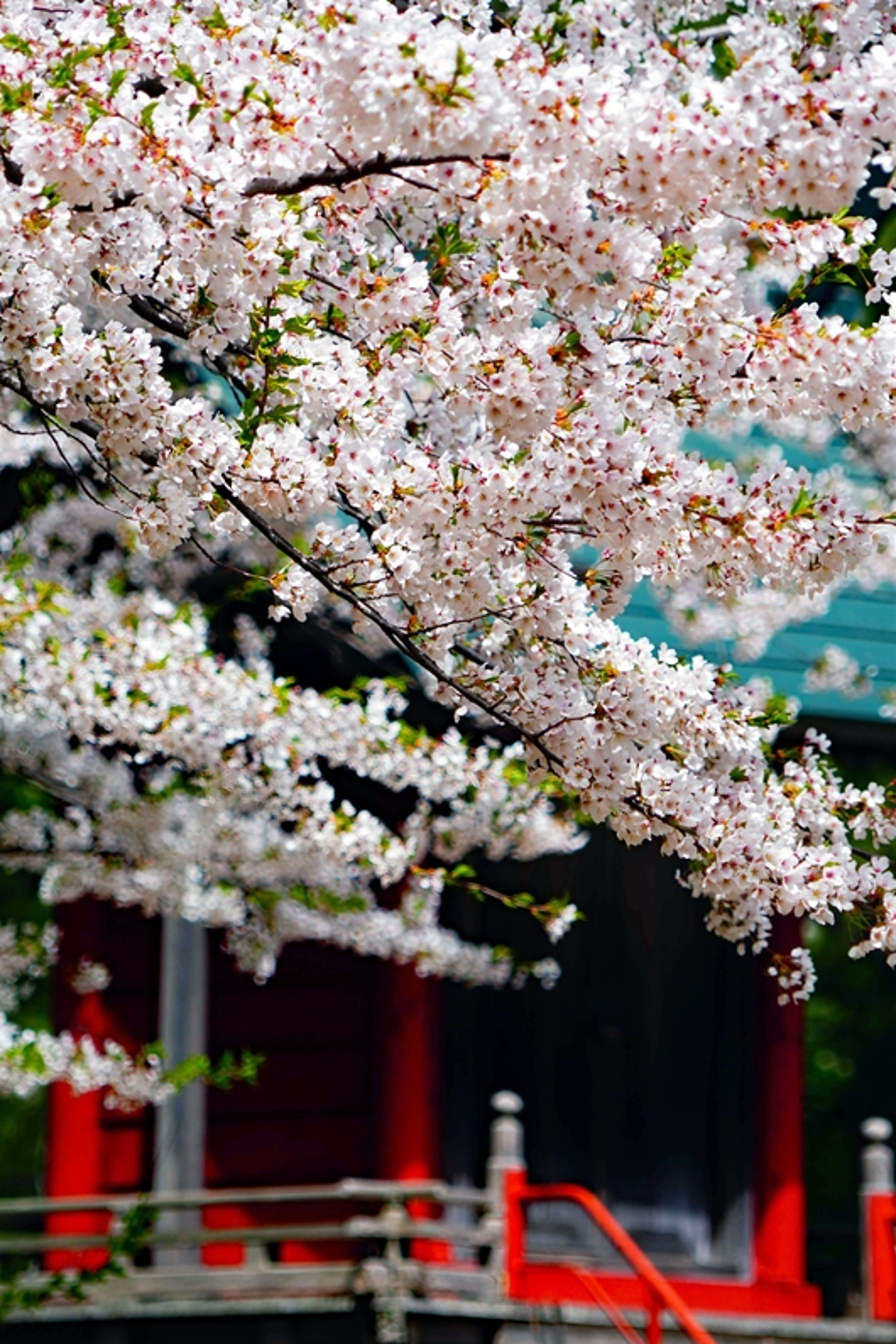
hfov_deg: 4.4
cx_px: 447
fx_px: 11722
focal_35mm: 314
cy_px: 673
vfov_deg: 6.6
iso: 100
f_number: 6.3
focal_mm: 208
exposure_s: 1/320
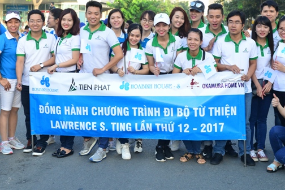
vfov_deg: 21.0
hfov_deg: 31.9
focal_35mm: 63
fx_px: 499
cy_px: 8
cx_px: 146
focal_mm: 31
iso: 320
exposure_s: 1/250
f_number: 4.5
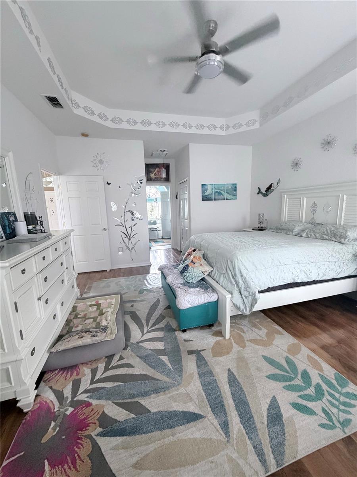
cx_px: 178
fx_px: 193
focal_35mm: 14
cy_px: 238
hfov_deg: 85.7
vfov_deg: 102.1
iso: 500
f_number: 2.2
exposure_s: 1/60
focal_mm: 2.22
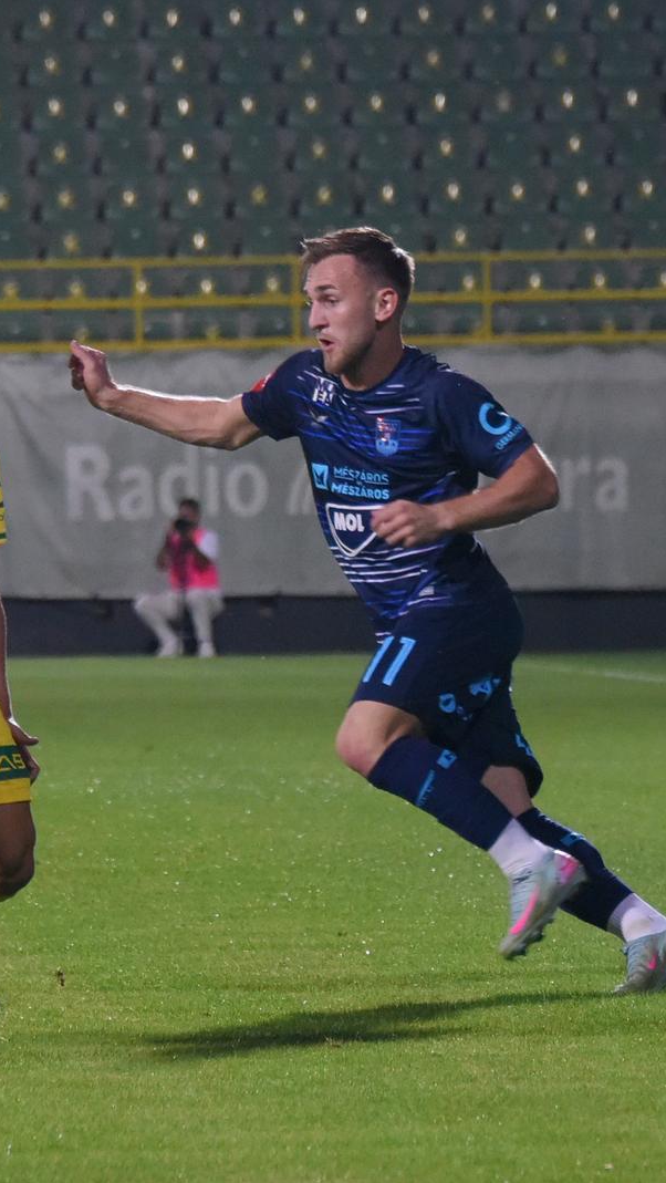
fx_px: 8375
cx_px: 12
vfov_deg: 8.1
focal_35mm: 267
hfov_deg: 4.5
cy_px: 593
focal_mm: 170
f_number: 5.6
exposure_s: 1/800
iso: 4000
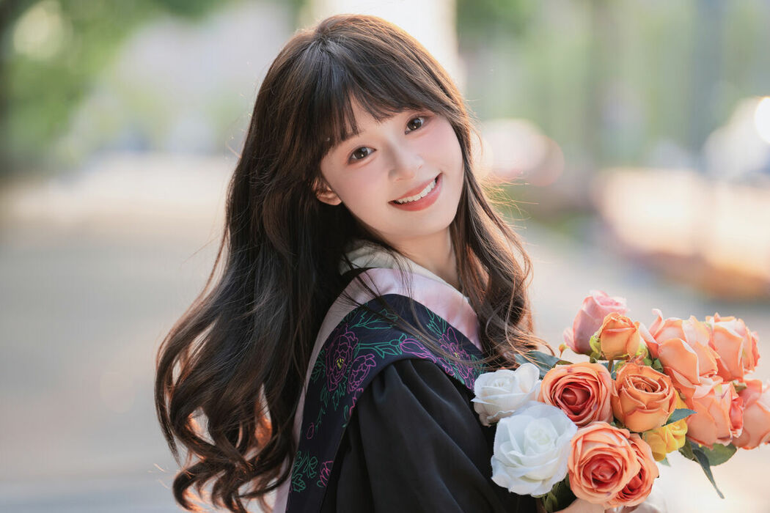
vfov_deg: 8.9
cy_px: 256
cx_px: 385
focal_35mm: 154
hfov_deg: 13.3
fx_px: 3294
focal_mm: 154
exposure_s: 1/400
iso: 400
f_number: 2.8
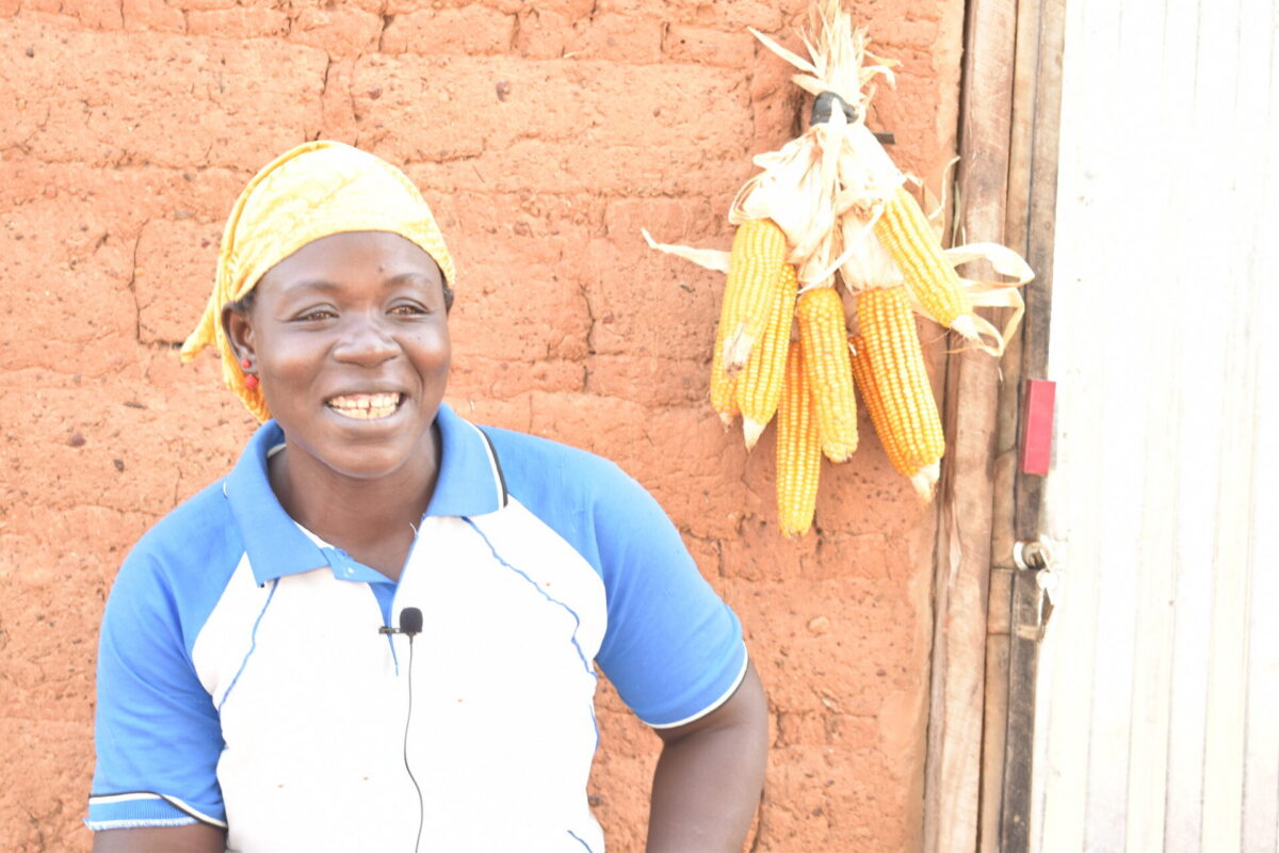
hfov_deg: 28.1
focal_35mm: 72
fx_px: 2558
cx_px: 640
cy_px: 426
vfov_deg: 18.9
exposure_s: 1/20
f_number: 5.3
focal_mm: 48
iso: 180
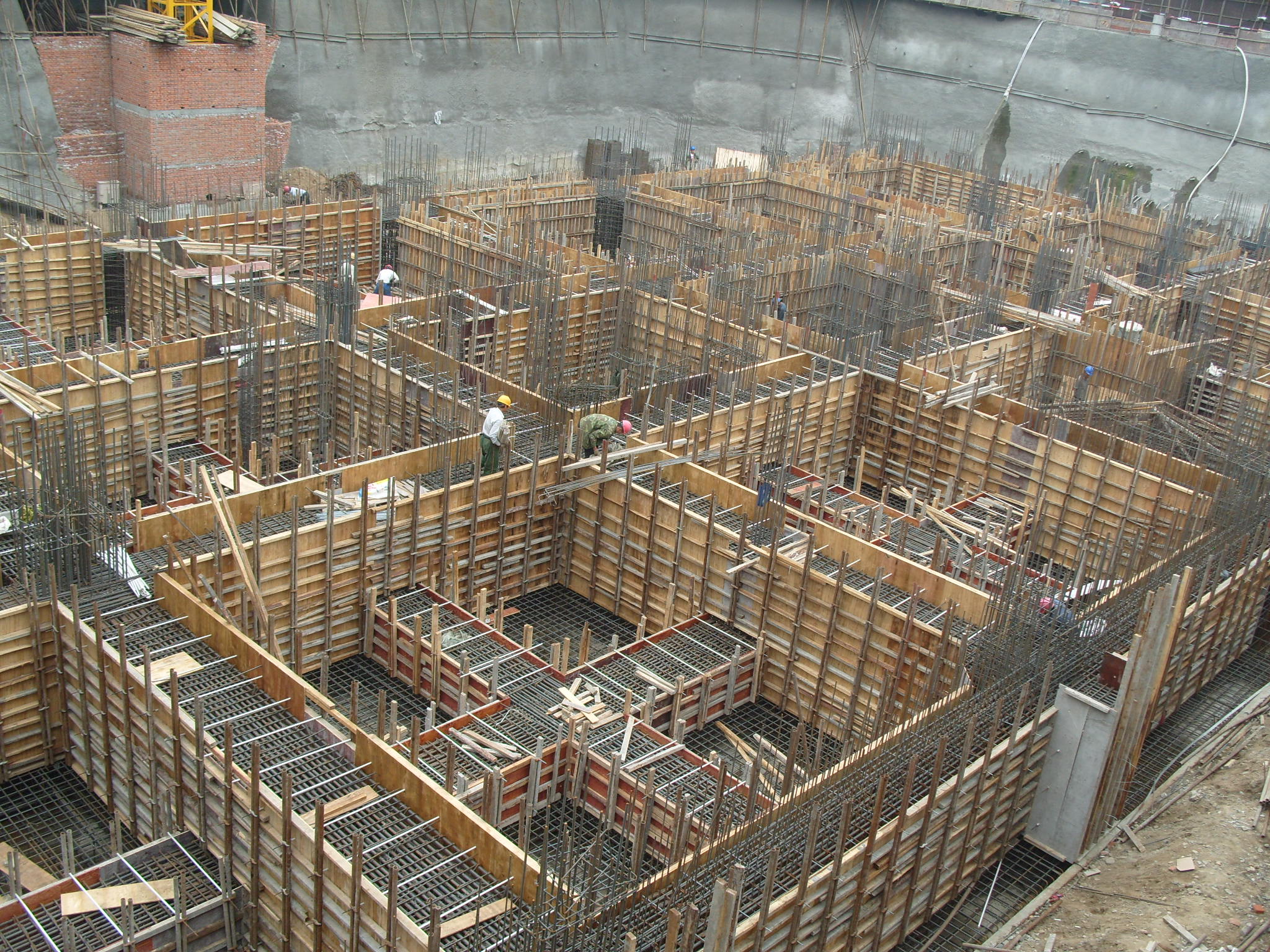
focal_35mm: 35
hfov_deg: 52.6
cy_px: 476
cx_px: 635
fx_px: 1284
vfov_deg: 40.7
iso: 80
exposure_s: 1/125
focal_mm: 7.8
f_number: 3.7
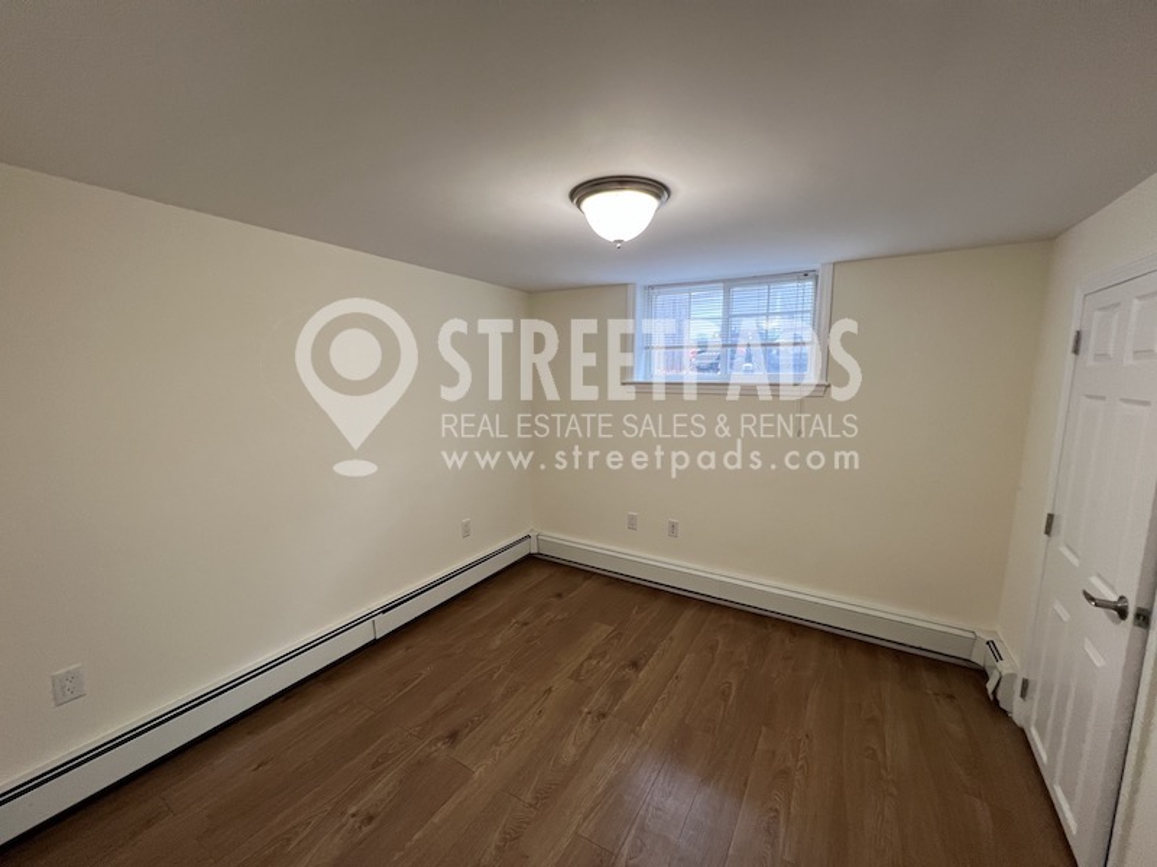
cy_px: 434
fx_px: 435
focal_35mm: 13
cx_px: 578
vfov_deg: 89.9
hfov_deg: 106.2
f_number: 1.8
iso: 250
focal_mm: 1.57
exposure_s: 1/120
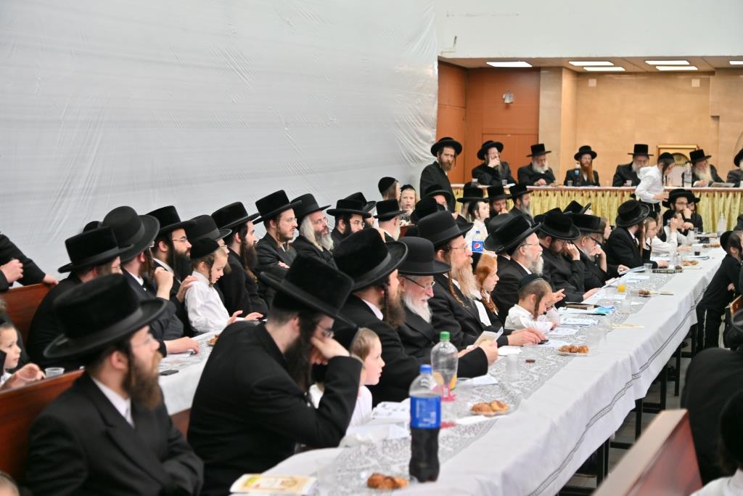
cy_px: 248
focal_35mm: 65
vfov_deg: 20.9
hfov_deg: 31.0
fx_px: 1342
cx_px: 372
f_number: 4
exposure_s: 1/160
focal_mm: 65
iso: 320
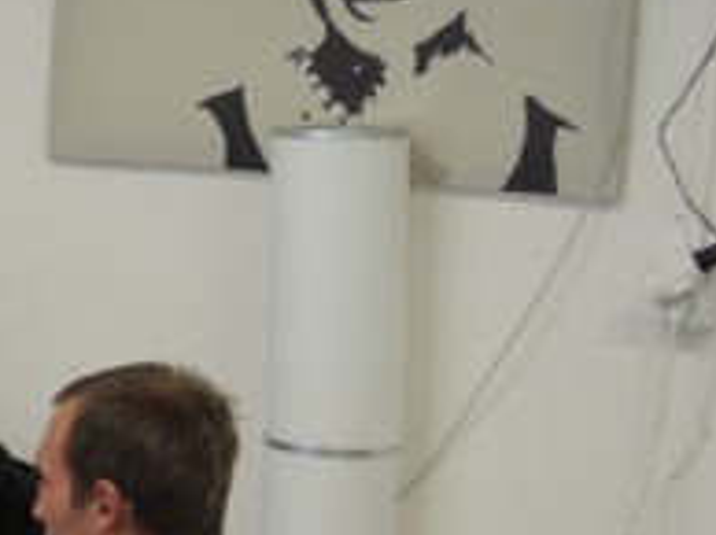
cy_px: 332
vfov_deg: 13.3
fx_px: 2293
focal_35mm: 111
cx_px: -388
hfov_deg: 16.1
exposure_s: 1/30
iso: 80
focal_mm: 6
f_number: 2
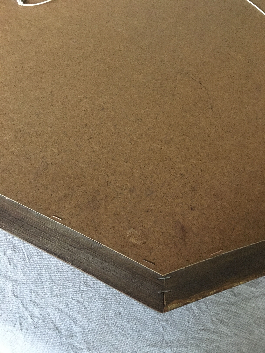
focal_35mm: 29
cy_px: 176
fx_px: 296
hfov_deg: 48.2
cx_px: 132
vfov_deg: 61.7
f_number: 2.2
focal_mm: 4.15
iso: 250
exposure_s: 1/15
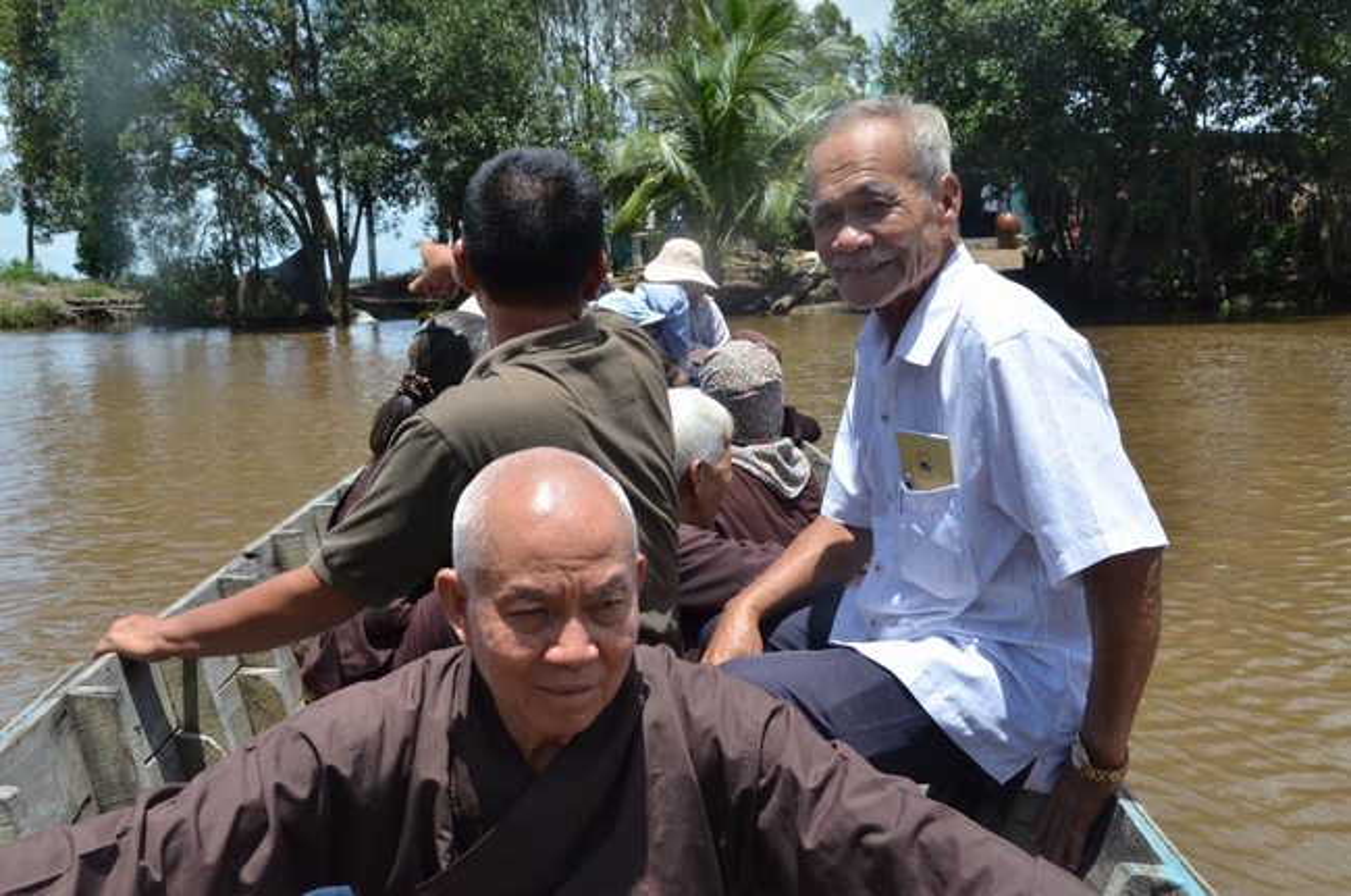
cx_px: 676
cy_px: 448
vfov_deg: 35.4
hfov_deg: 51.4
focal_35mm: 38
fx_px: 1405
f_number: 16
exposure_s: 1/800
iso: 1000
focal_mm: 25
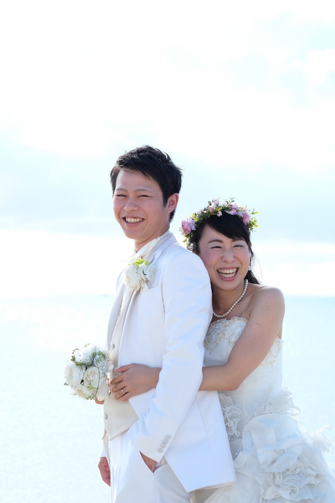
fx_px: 1256
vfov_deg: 22.6
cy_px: 258
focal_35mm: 90
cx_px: 162
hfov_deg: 15.2
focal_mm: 56
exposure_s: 1/640
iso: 200
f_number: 4
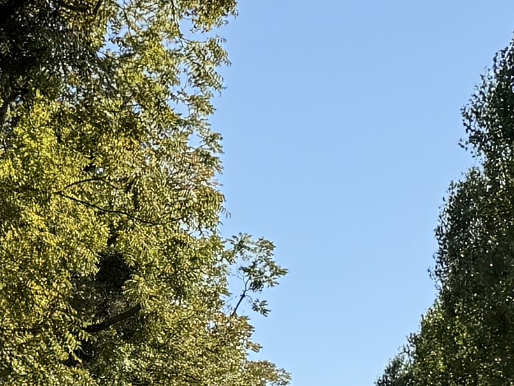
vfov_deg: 8.7
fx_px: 2525
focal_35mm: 170
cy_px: 362
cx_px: 167
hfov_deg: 11.6
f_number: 1.78
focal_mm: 6.76
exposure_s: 1/3584
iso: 80
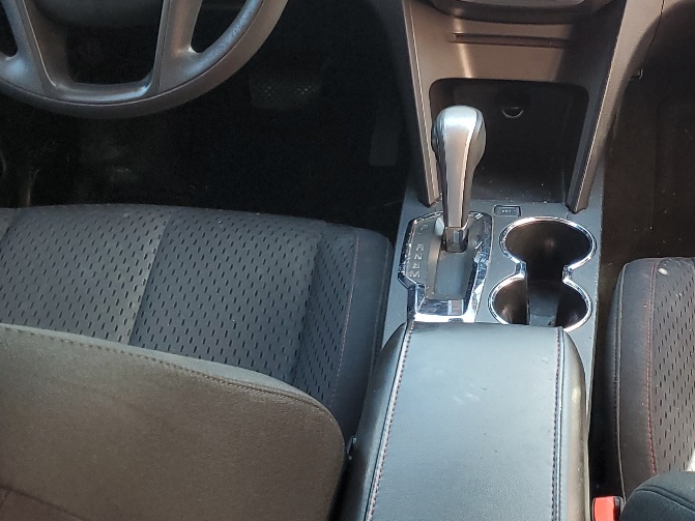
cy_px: 277
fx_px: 1245
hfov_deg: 30.7
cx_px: 518
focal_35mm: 62
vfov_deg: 23.6
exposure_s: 1/120
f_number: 1.5
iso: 65
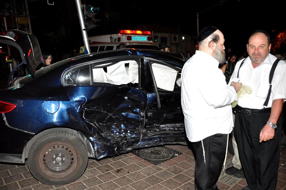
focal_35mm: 27
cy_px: 95
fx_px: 214
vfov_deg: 47.8
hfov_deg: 67.4
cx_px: 143
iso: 500
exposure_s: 1/60
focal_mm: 18
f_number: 5
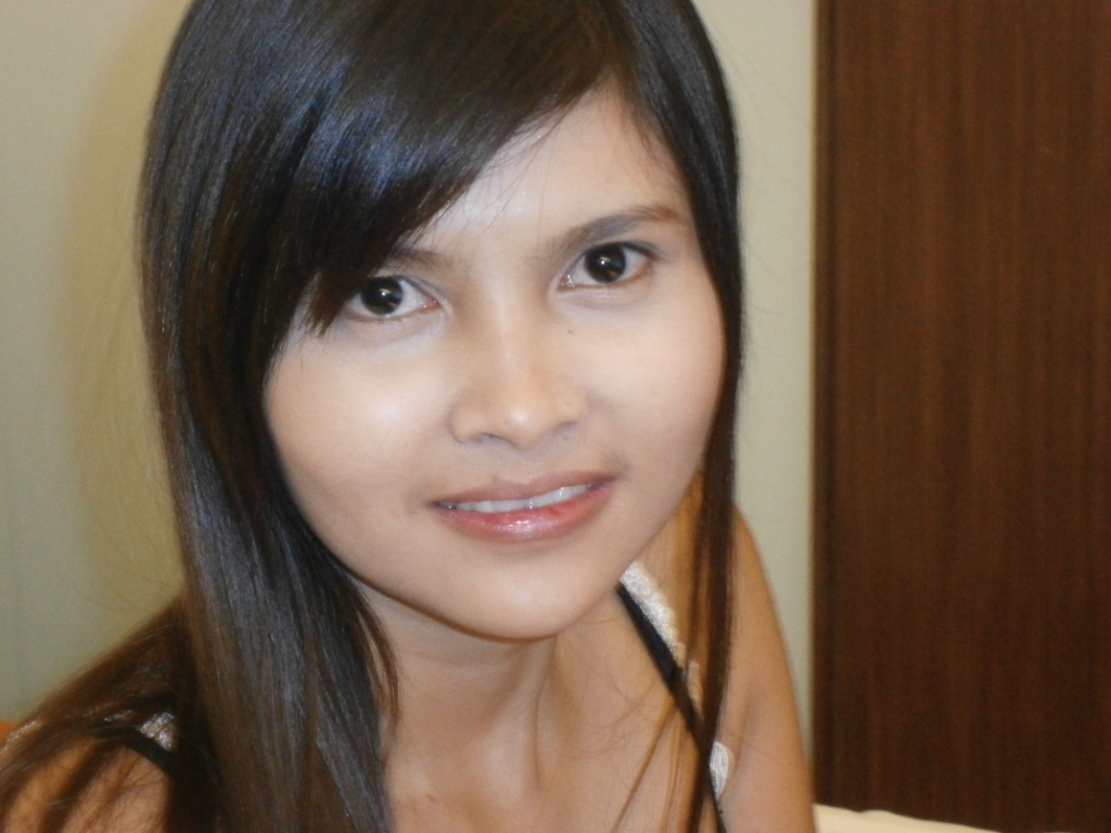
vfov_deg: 14.6
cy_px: 416
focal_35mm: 101
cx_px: 556
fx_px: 3242
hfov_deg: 19.4
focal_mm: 17.8
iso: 800
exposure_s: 1/13
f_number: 5.4
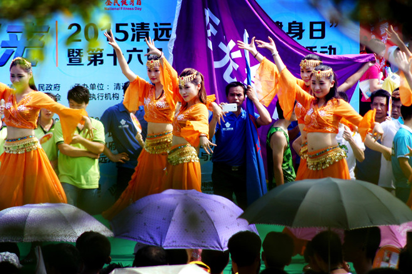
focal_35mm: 410
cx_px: 207
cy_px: 114
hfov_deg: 5.0
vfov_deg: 3.3
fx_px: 4687
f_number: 5.6
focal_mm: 200
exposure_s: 1/320
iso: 100
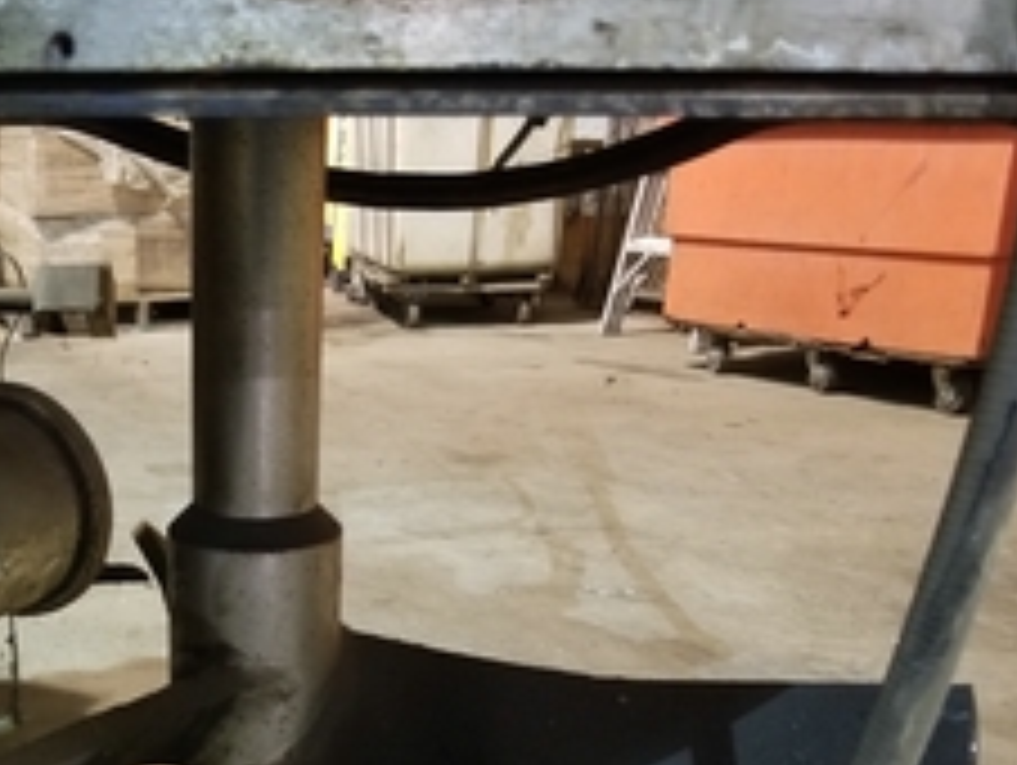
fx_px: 1353
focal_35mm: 46
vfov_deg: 30.7
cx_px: 189
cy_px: 630
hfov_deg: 39.4
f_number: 1.7
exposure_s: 1/10
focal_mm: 4.3
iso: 500
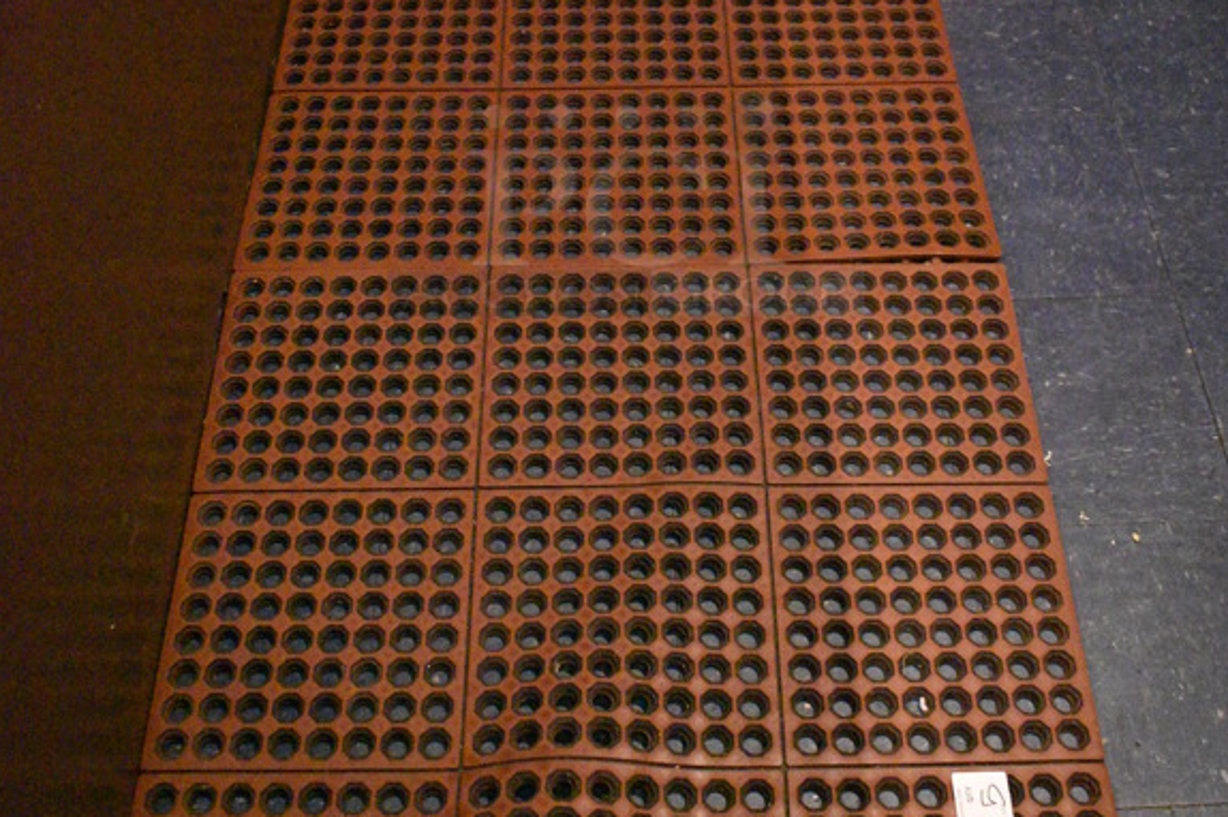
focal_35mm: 43
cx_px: 627
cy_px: 204
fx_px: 1466
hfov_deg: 45.5
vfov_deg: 30.6
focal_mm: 18
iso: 12800
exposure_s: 1/15
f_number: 3.5
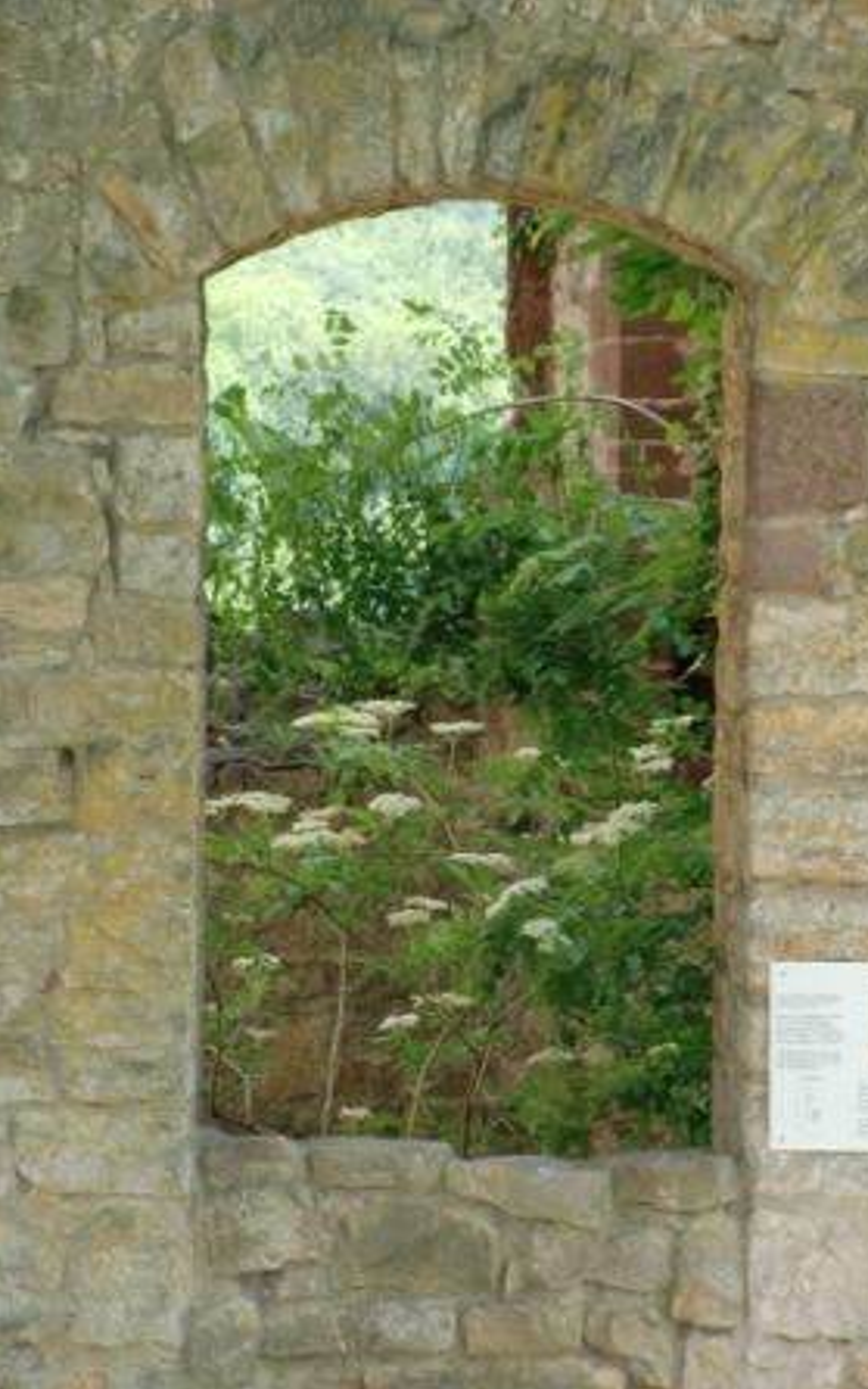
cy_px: 694
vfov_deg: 11.7
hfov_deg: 7.3
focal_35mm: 179
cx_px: 414
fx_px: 6771
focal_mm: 30.1
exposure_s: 1/160
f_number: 4.8
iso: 160
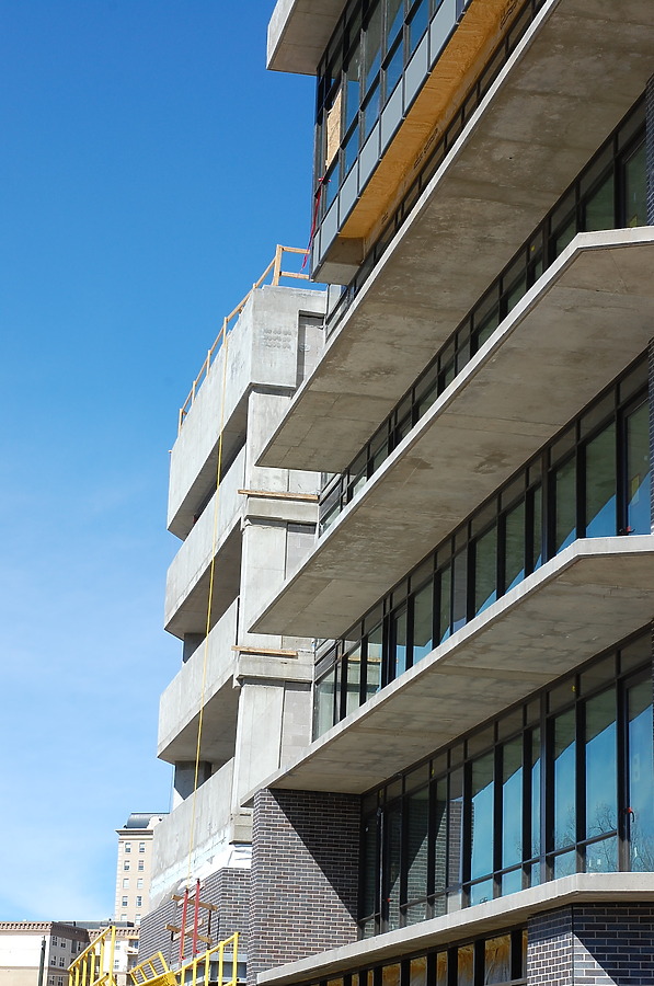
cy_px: 493
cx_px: 327
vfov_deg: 27.0
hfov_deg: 18.1
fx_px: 2051
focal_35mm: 75
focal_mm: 50
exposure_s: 1/250
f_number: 10
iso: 220
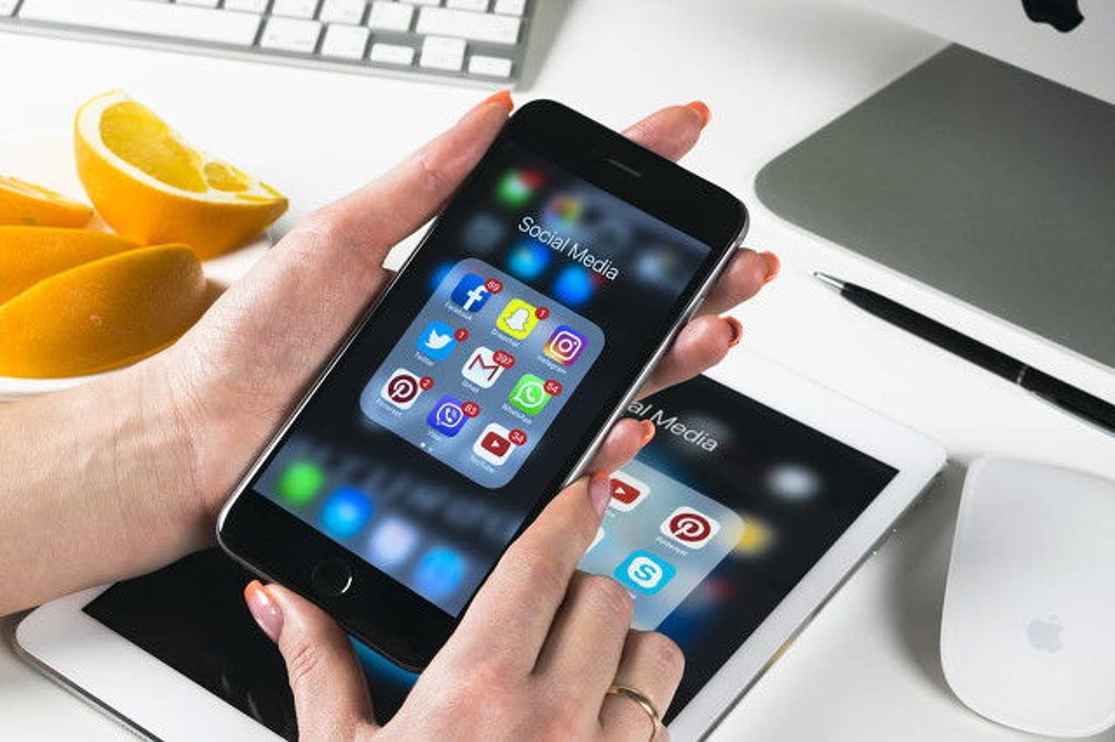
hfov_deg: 28.1
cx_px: 558
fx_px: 2229
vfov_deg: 18.9
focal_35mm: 72
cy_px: 371
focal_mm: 48
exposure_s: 1/4
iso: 100
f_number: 11
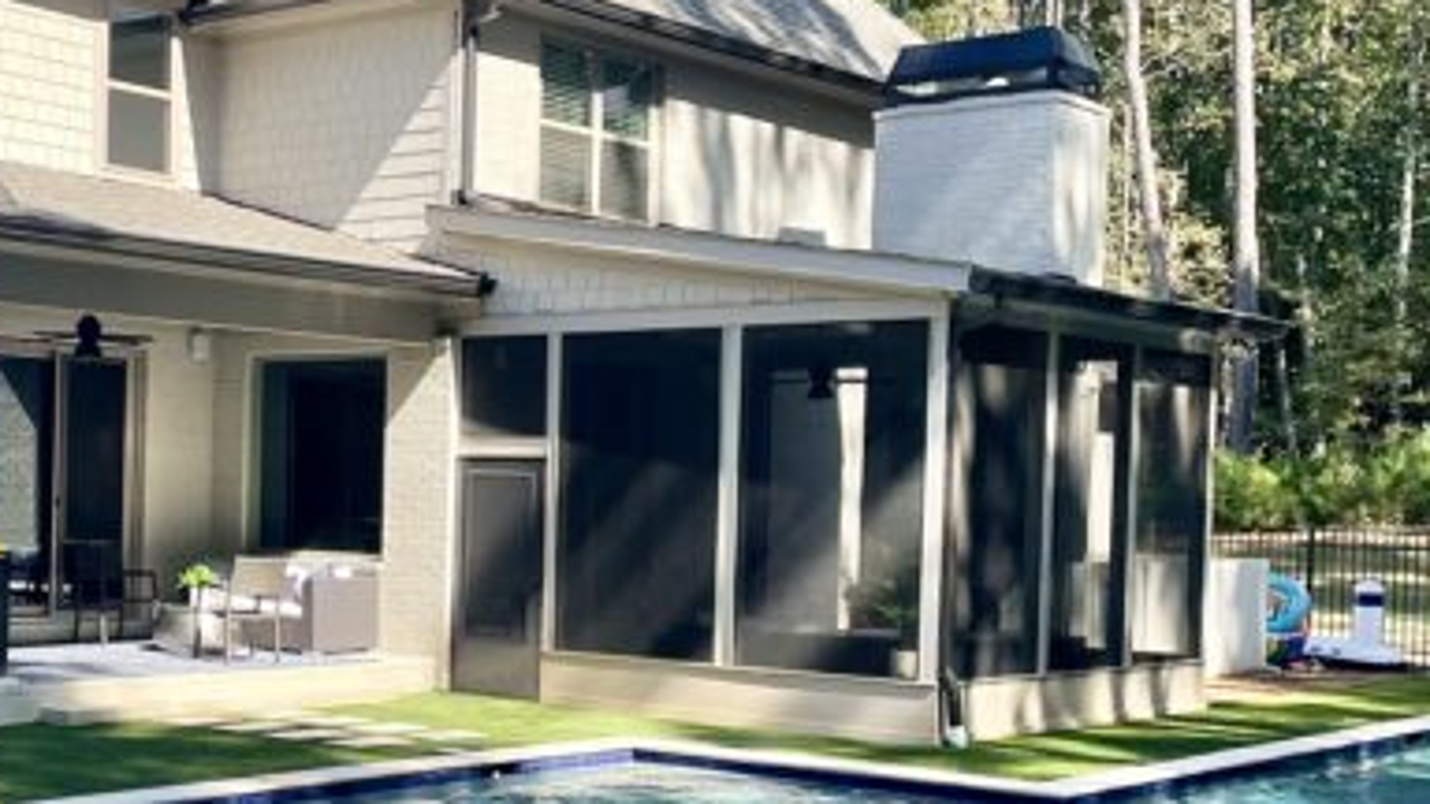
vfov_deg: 20.3
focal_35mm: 59
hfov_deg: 34.4
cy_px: 532
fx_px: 2237
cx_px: 302
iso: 32
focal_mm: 4.2
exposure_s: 1/1195
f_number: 1.6
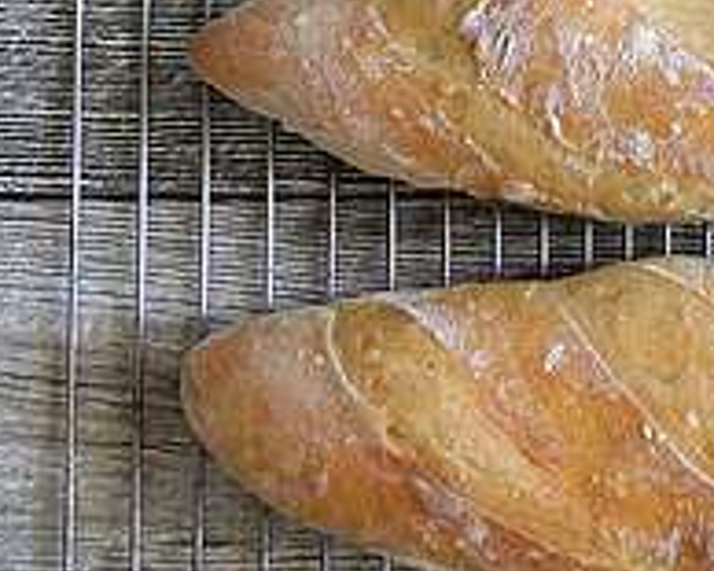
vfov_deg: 10.2
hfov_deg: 12.6
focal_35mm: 151
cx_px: 784
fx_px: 3189
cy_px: 59
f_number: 2.8
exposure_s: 1/125
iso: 800
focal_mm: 25
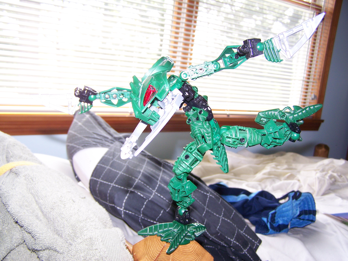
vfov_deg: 37.8
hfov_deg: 48.9
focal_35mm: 38
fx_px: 382
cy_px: 130
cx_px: 174
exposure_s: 1/60
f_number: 2.8
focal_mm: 6.3
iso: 80
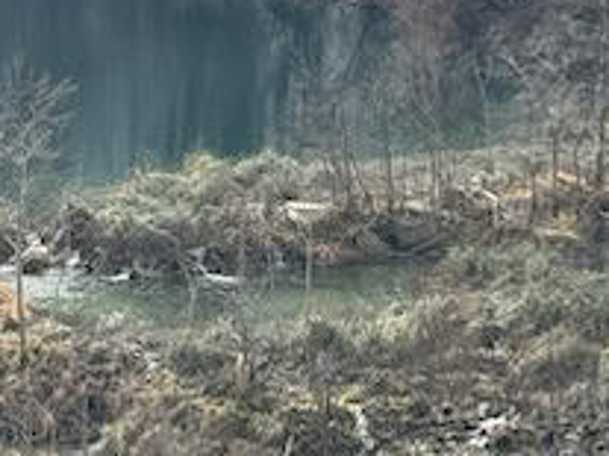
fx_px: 4079
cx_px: -24
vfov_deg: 6.4
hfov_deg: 8.5
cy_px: 265
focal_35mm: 232
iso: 64
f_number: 1.8
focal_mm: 6.8
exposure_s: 1/843
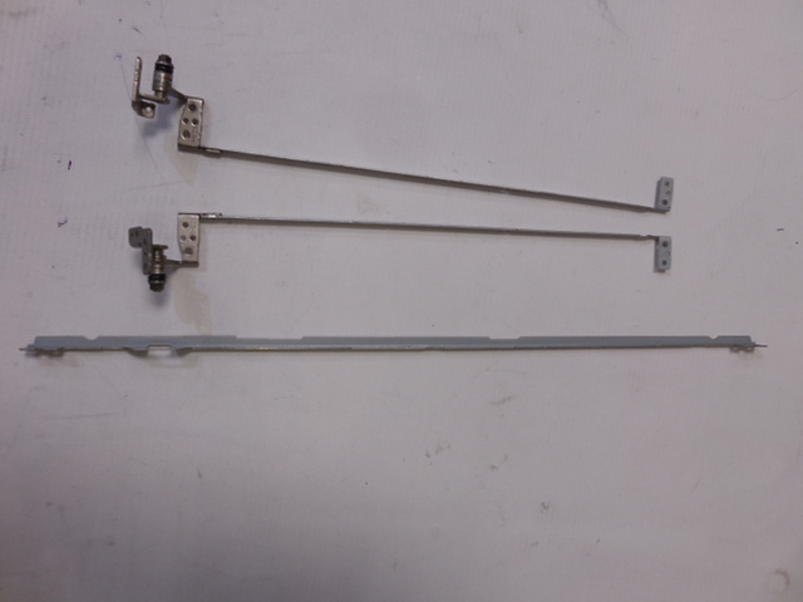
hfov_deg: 67.3
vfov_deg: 53.1
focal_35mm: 26
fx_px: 603
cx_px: 402
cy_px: 301
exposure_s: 1/30
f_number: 3.5
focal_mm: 4.6
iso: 180
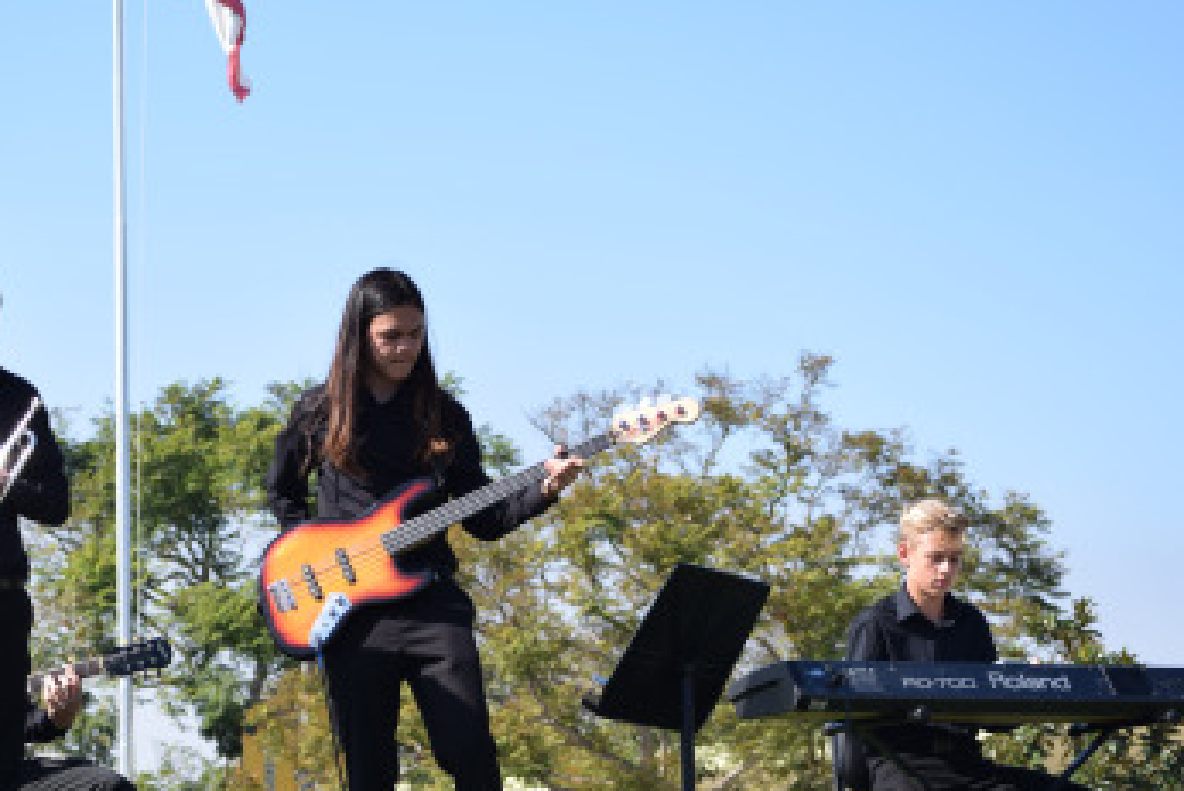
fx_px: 4237
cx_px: 318
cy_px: 579
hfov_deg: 15.8
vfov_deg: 10.6
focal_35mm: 129
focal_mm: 55
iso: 400
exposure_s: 1/1600
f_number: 5.6
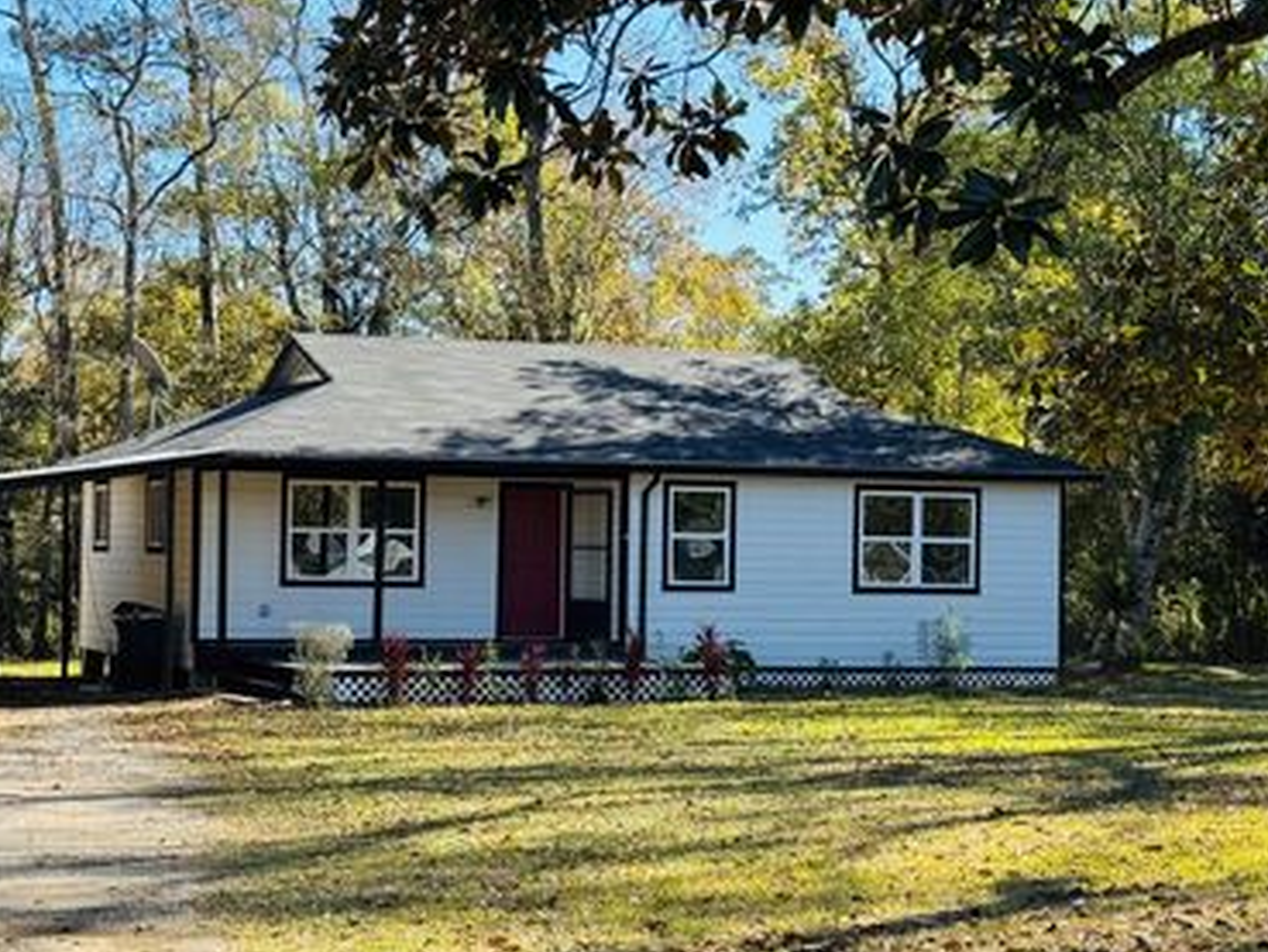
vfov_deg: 22.6
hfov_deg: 29.6
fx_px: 2382
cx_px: 443
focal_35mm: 65
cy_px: 531
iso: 64
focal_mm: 6.76
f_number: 1.78
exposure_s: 1/1263
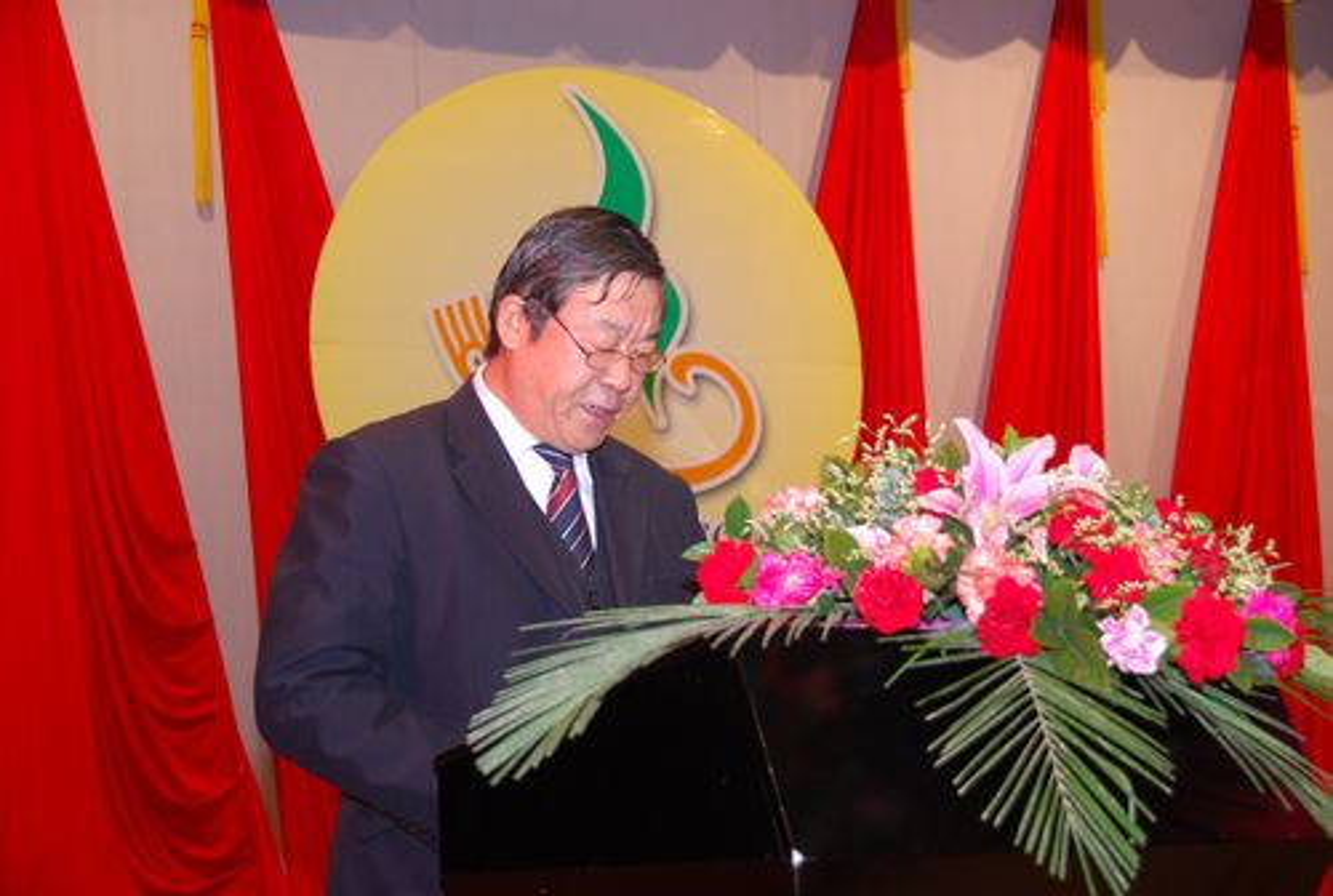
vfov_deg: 20.7
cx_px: 666
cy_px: 448
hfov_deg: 30.4
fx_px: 2450
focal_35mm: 66
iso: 280
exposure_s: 1/60
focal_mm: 44
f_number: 4.8
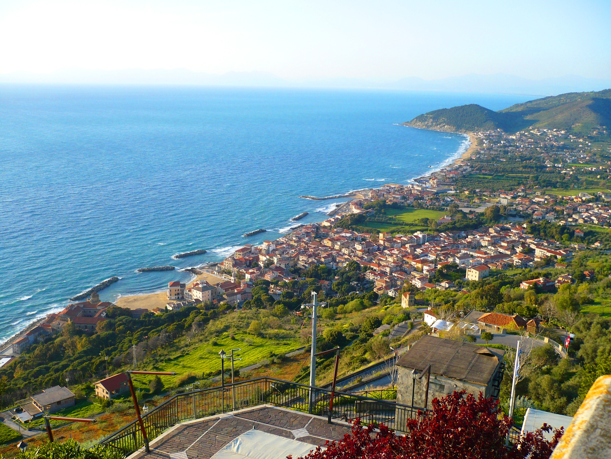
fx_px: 618
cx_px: 306
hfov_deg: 52.6
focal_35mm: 35
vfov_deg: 40.7
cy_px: 230
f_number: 2.8
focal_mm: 5.8
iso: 100
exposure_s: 1/500
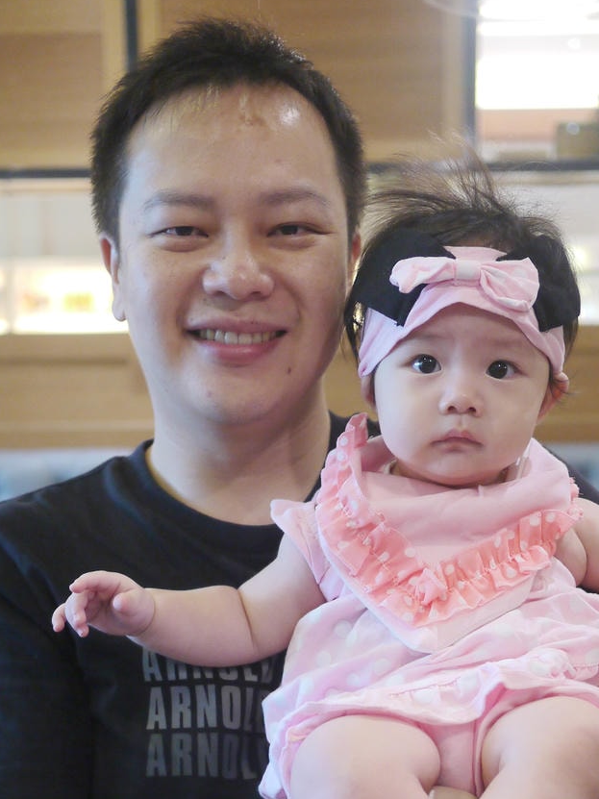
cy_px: 732
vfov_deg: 24.5
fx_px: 1777
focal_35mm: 77
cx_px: 322
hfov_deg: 19.1
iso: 320
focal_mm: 20
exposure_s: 1/60
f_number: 1.7
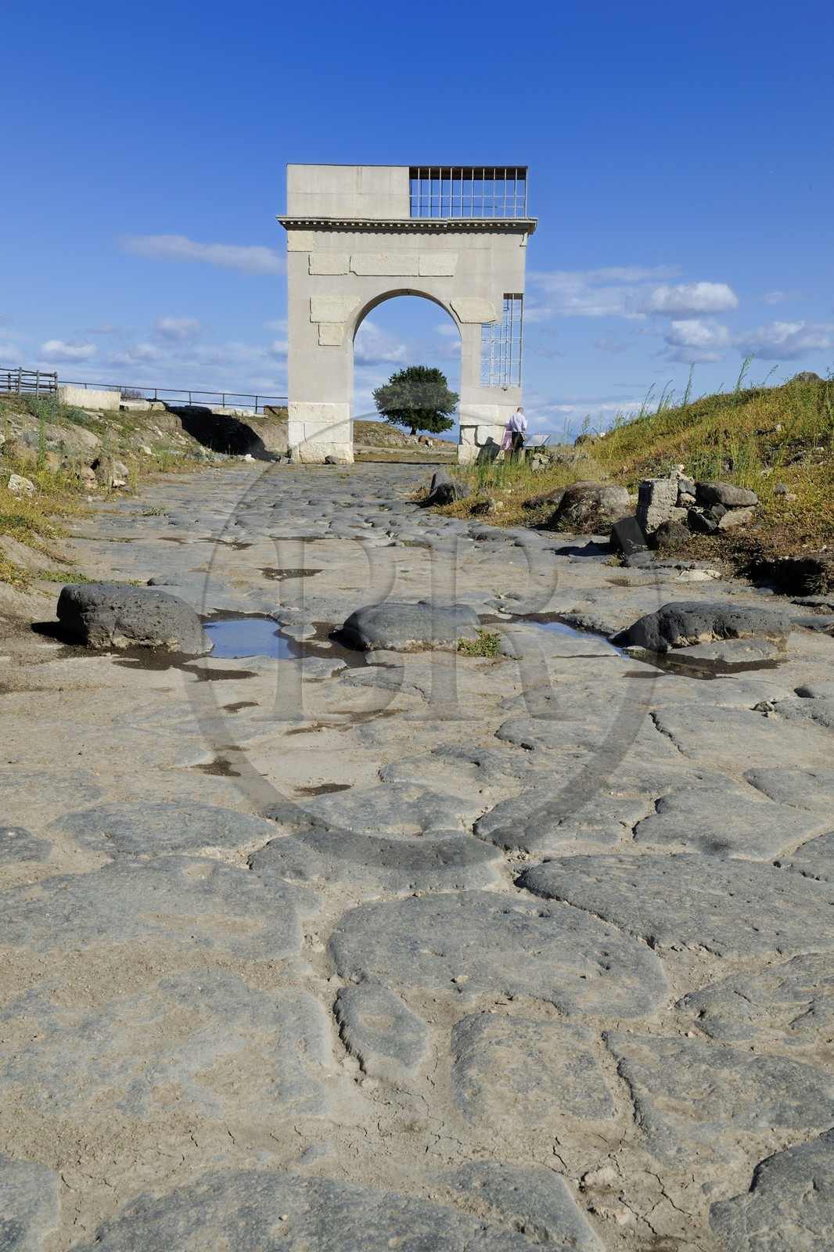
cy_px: 626
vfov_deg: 50.7
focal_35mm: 38
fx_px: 1321
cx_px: 417
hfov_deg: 35.0
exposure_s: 1/160
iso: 200
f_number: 18
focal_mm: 38
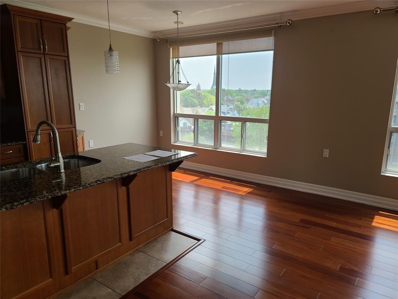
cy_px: 150
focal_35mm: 25
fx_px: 287
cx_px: 199
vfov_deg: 54.9
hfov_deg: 69.4
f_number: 1.8
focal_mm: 7
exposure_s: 1/120
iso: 25
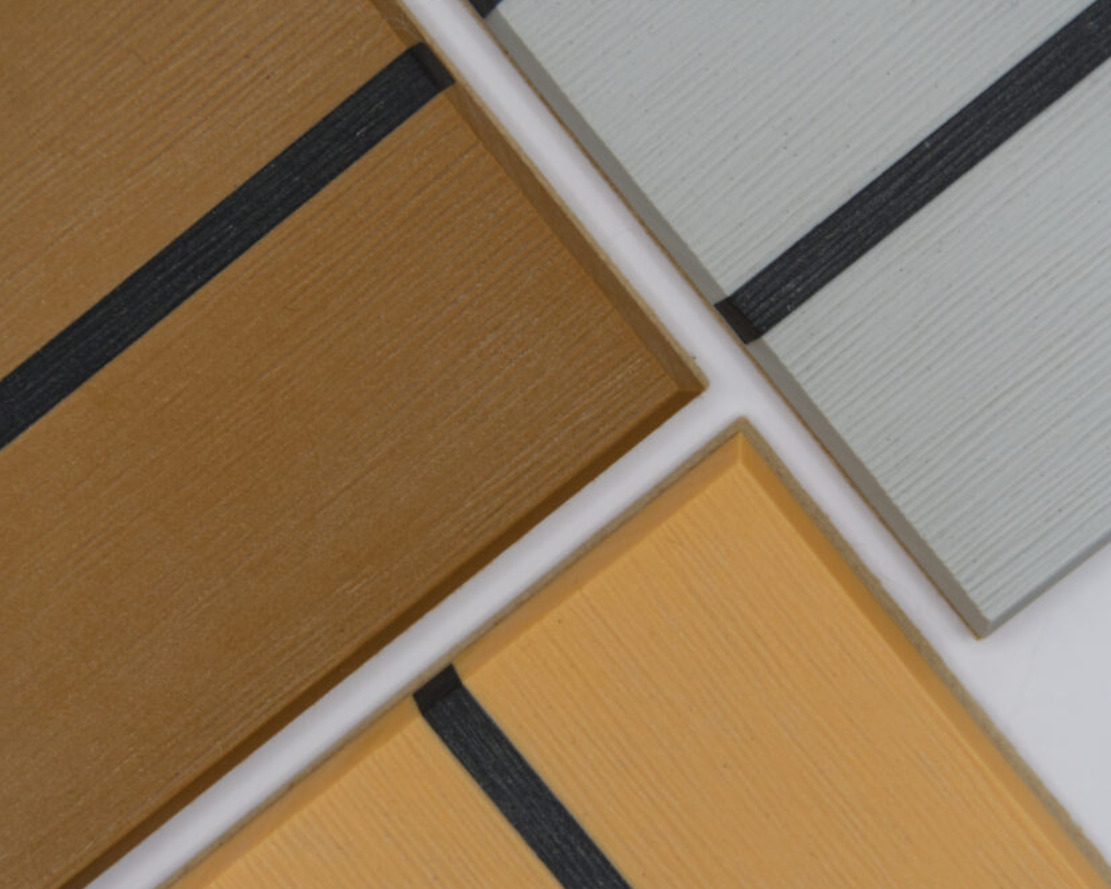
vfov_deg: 23.5
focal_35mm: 65
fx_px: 2138
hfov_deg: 29.1
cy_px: 441
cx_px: 587
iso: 500
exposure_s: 1/400
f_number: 6.3
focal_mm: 38
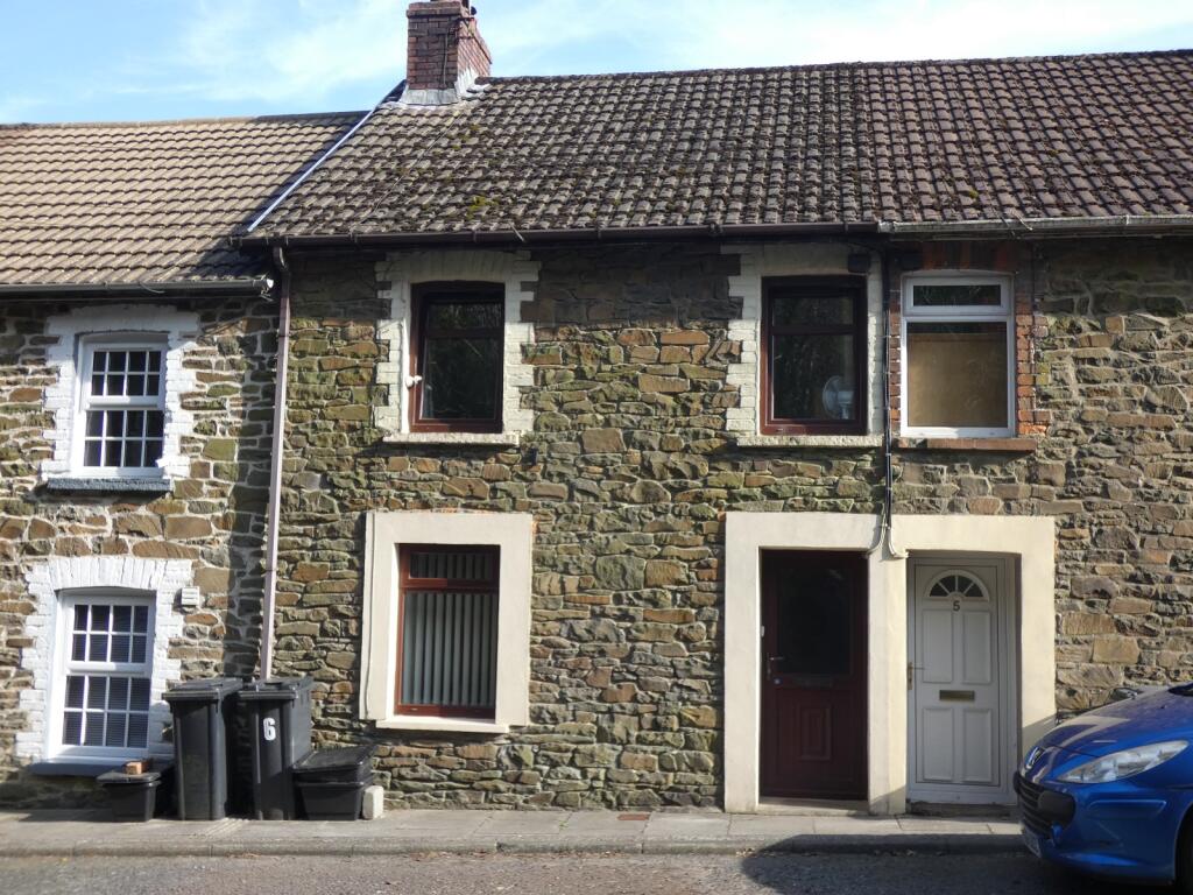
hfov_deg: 49.0
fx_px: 1310
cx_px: 596
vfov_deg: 37.7
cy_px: 448
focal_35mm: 38
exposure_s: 1/250
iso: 80
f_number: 3.5
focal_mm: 6.8
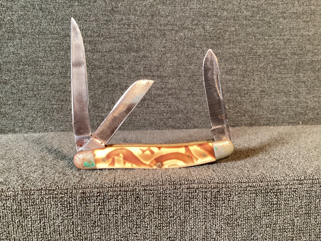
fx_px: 287
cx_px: 160
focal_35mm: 31
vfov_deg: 45.4
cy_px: 120
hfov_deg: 58.3
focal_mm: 3.3
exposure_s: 1/33
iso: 250
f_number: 2.4
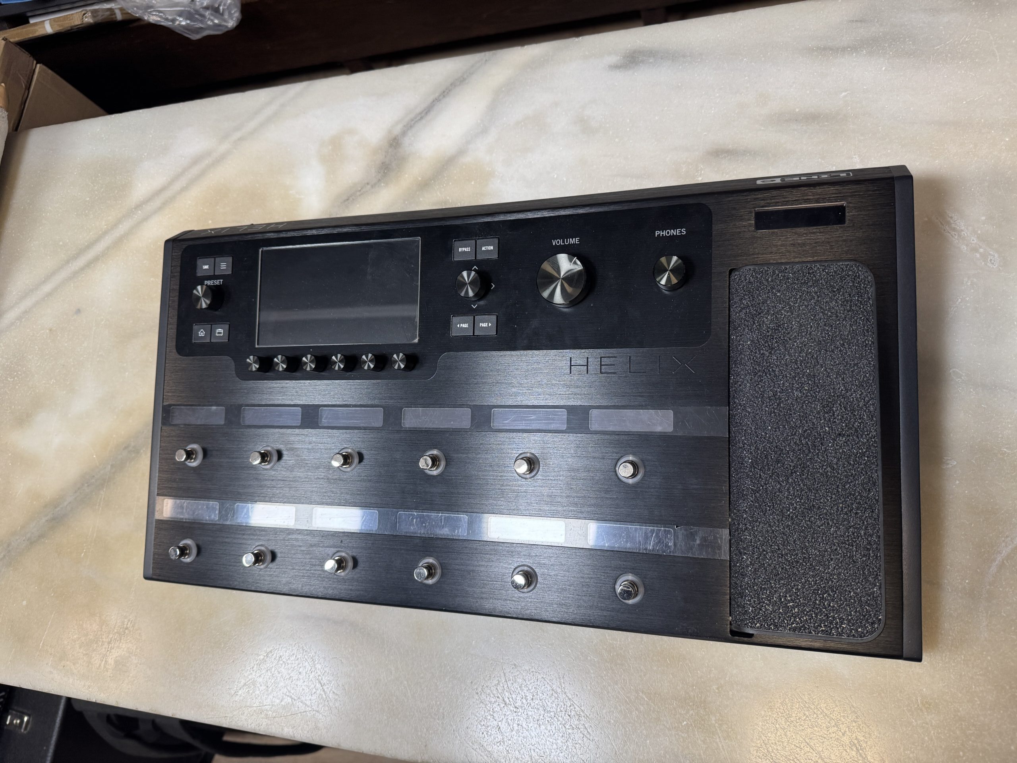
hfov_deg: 71.6
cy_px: 382
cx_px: 508
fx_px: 705
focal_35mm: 24
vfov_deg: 56.8
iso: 160
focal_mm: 6.76
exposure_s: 1/50
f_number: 1.78
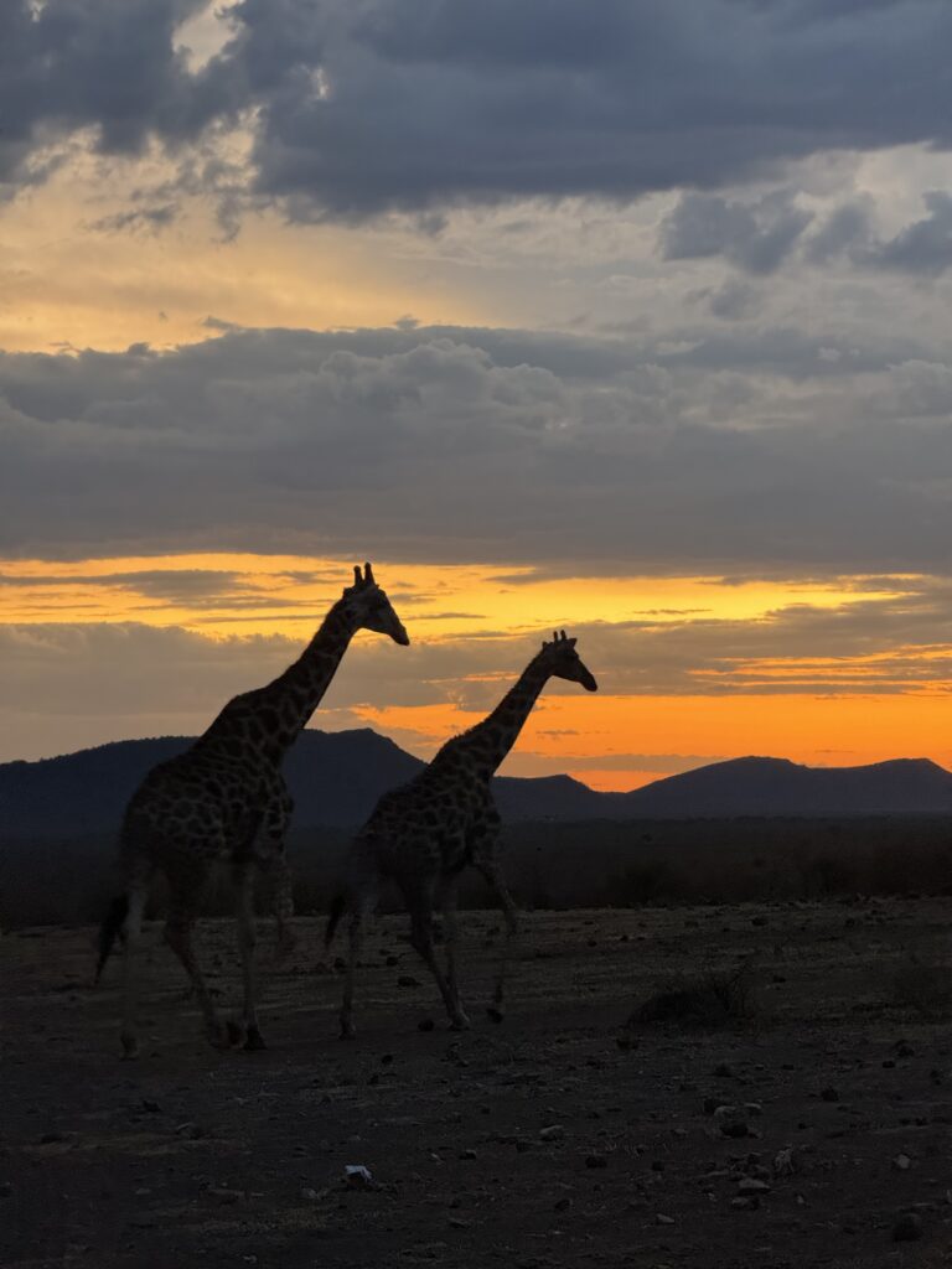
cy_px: 634
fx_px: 4400
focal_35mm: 120
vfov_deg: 16.4
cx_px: 476
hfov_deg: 12.3
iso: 640
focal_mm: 15.66
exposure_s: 1/60
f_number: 2.8
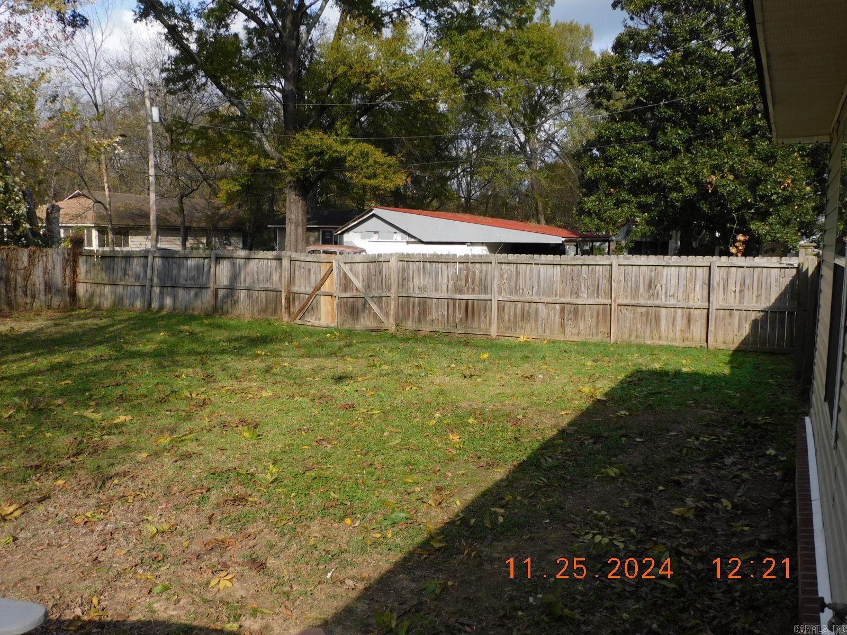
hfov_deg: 60.0
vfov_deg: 46.8
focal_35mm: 30
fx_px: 734
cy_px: 318
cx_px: 424
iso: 125
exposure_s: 1/1000
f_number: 3.5
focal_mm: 5.4
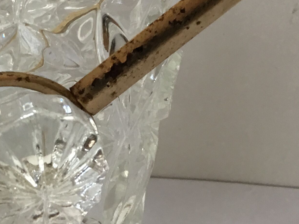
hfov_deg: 23.5
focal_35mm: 82
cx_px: 60
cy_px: 24
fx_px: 708
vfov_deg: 17.7
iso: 80
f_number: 2.4
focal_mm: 3.3
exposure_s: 1/33
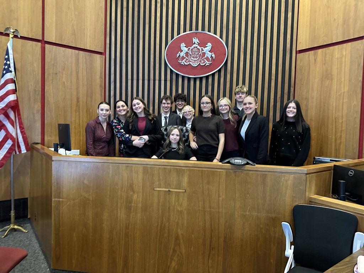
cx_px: 182
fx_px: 252
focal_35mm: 24
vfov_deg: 56.8
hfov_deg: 71.6
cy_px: 136
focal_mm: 6.86
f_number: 1.78
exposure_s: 1/40
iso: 640
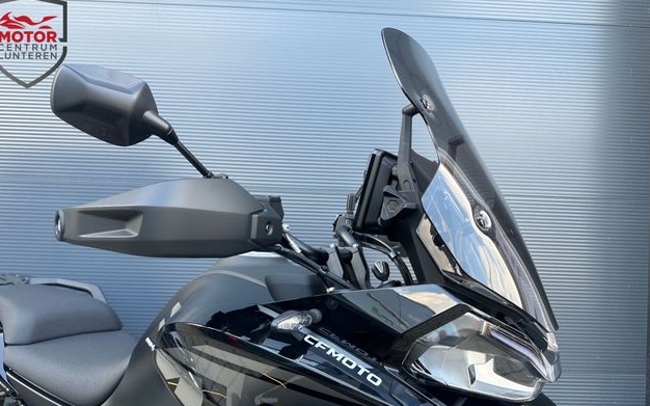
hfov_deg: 70.4
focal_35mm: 26
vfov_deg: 47.3
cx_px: 320
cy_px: 243
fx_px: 460
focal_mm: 6.86
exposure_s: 1/121
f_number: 1.78
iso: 64
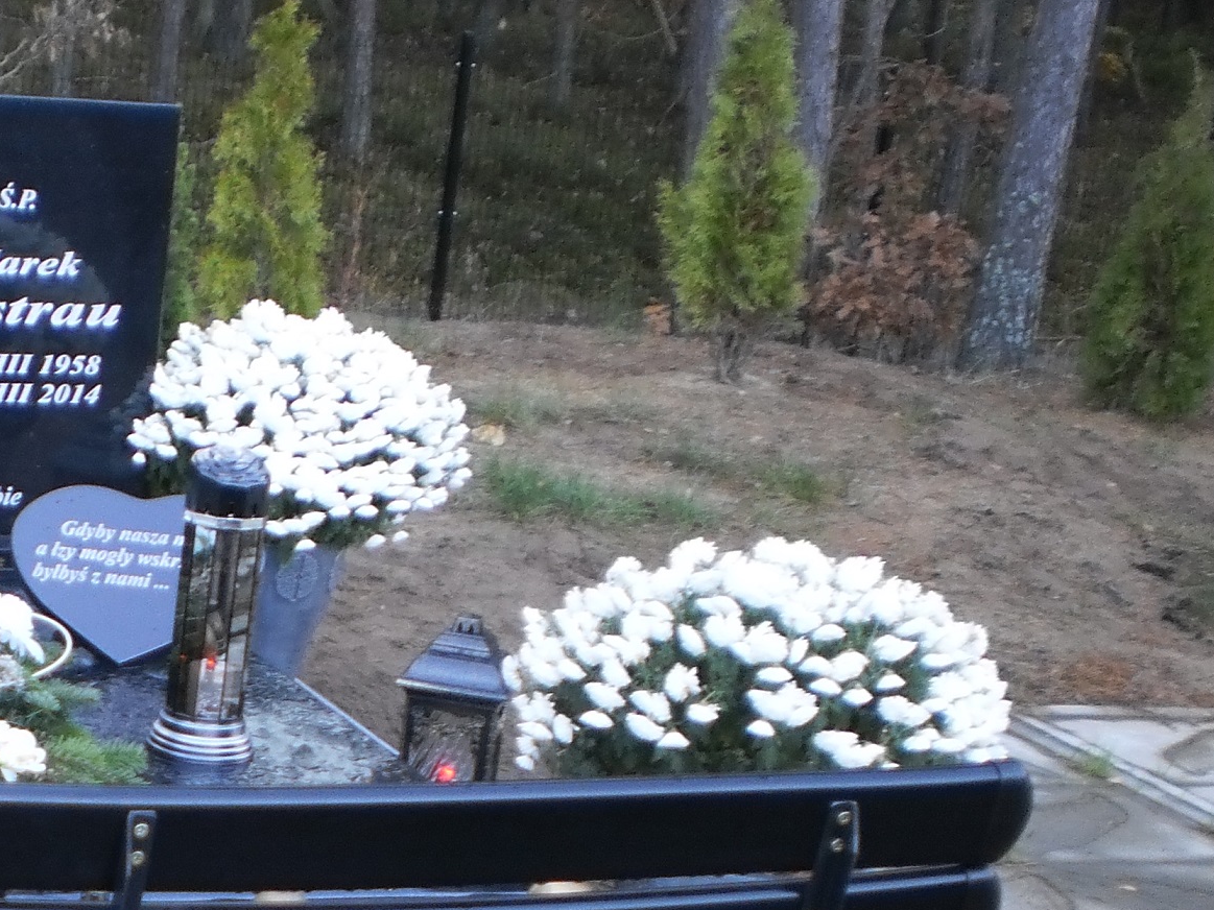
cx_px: -93
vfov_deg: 17.0
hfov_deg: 21.7
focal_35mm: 86
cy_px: 793
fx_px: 3016
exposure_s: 1/40
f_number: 3.1
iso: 100
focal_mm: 6.3
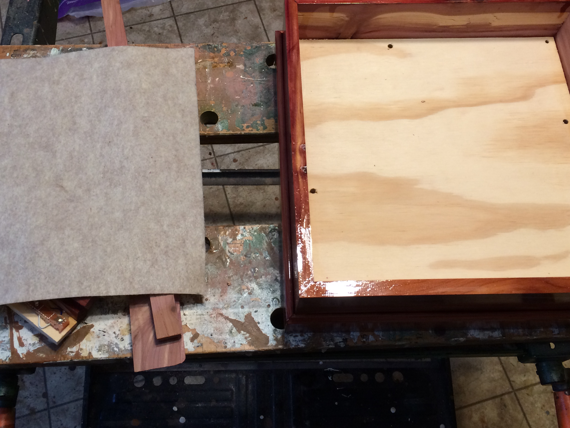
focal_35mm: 38
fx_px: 626
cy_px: 152
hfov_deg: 48.9
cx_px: 263
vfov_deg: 37.4
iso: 80
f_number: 2.2
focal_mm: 4.15
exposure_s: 1/30
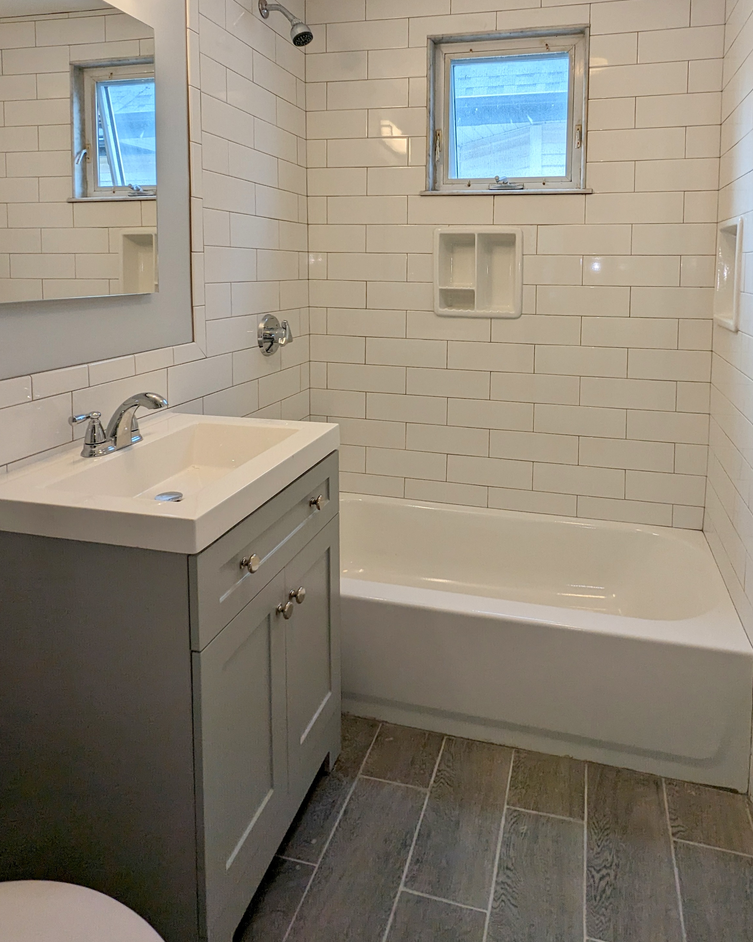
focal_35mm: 22
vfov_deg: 72.5
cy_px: 305
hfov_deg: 62.9
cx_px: 427
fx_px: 613
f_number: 2.2
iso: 56
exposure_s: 1/120
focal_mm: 2.35
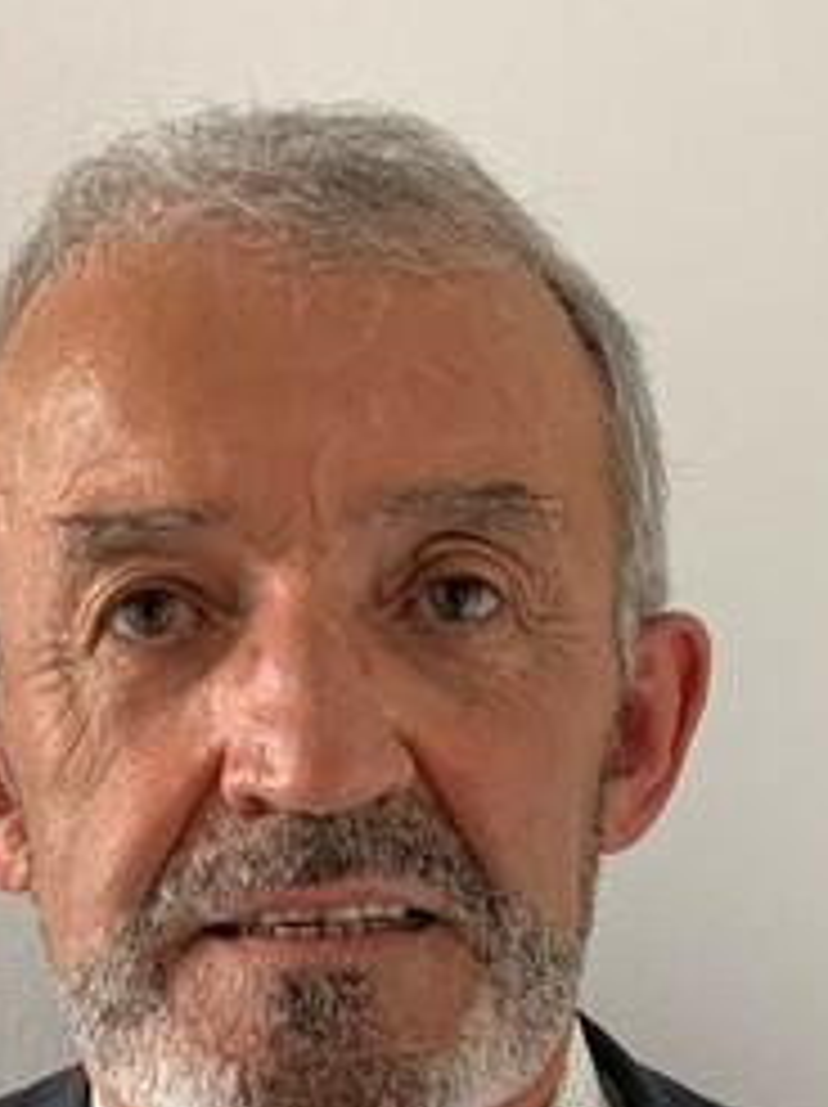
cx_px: 324
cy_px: 742
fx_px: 1182
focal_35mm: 37
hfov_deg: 38.4
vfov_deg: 49.3
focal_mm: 4.25
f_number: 1.8
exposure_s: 1/60
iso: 125
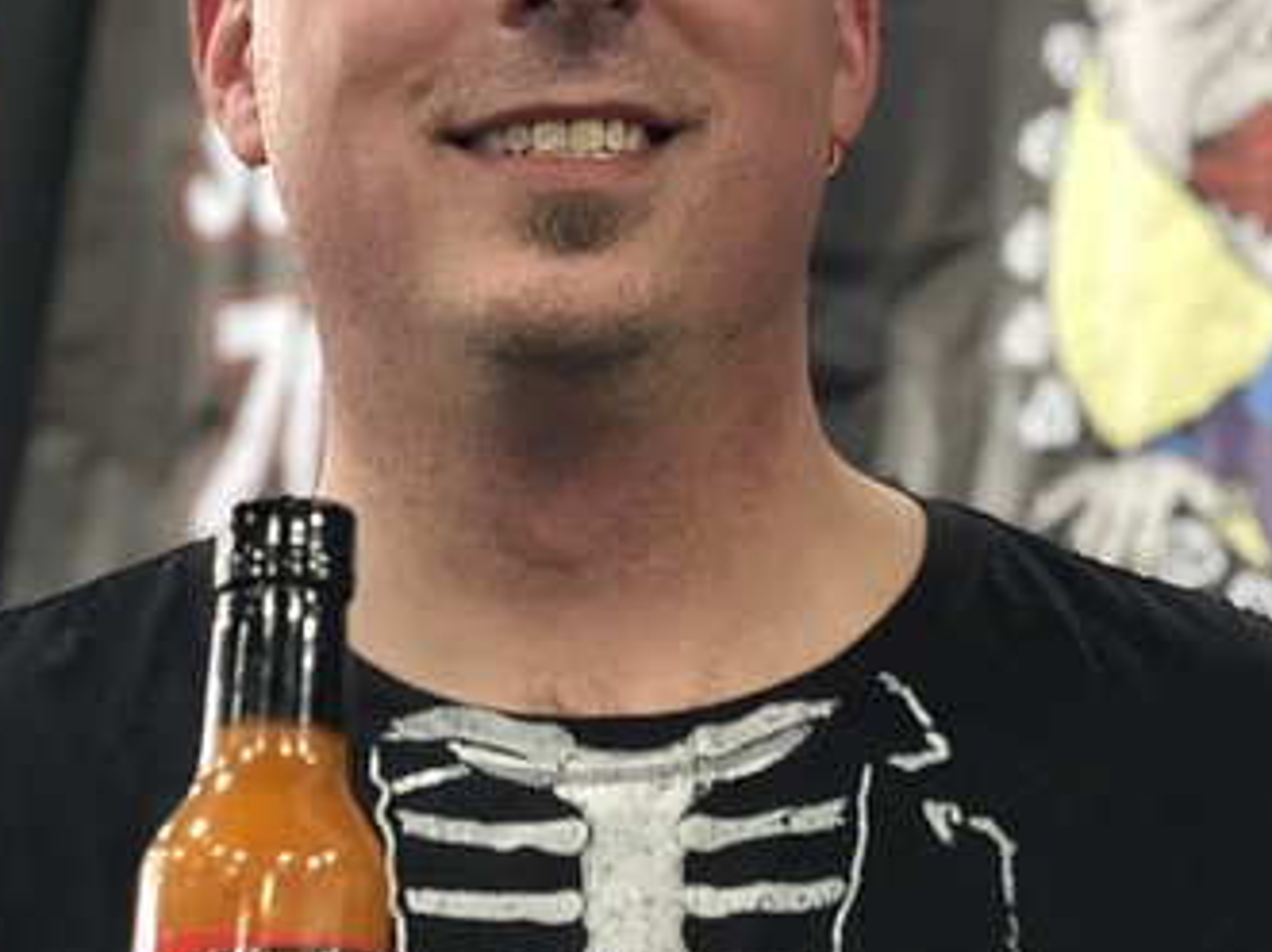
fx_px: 4334
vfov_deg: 12.5
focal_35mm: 118
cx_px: 1260
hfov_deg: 16.4
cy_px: 463
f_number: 2.4
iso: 160
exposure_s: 1/30
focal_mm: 6
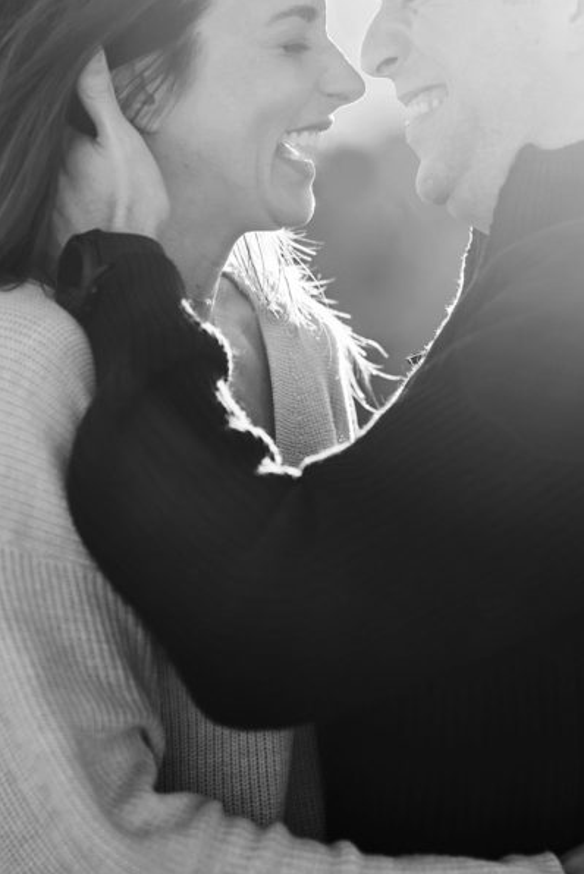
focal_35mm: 146
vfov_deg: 14.0
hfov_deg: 9.4
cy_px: 314
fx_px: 3548
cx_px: 301
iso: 200
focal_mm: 85
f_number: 2.5
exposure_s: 1/1600
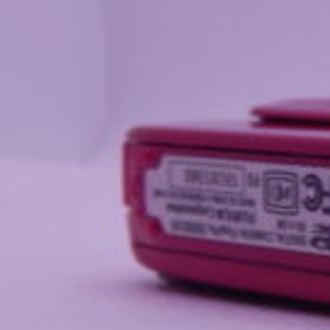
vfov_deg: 9.2
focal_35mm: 191
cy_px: 201
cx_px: 626
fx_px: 2060
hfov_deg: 8.7
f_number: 3.7
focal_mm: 8.6
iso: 125
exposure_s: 1/400
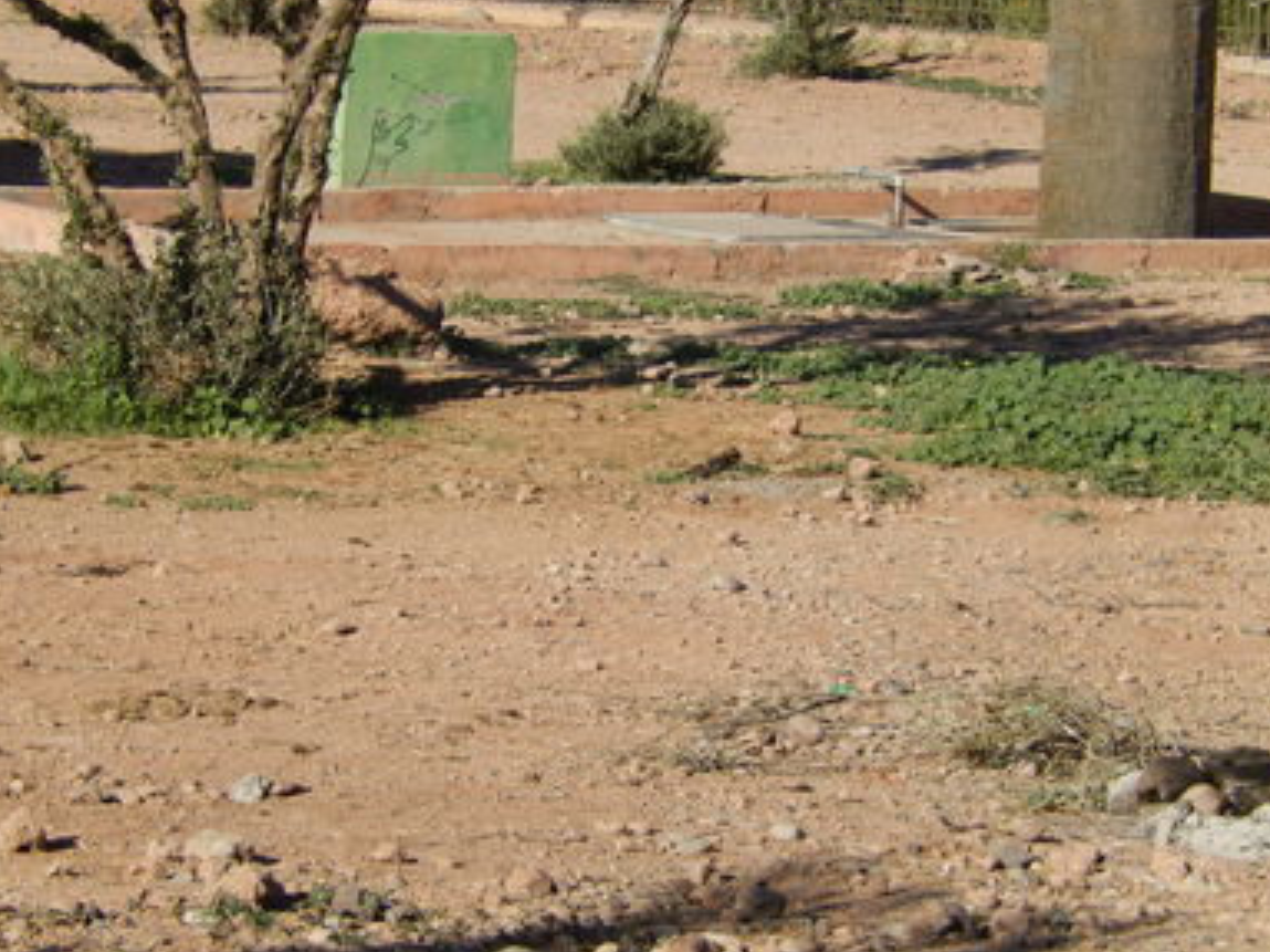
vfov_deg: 10.6
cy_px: 478
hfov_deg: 14.1
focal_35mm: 140
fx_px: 5135
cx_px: 630
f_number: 5.6
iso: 125
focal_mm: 24.1
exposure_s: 1/640
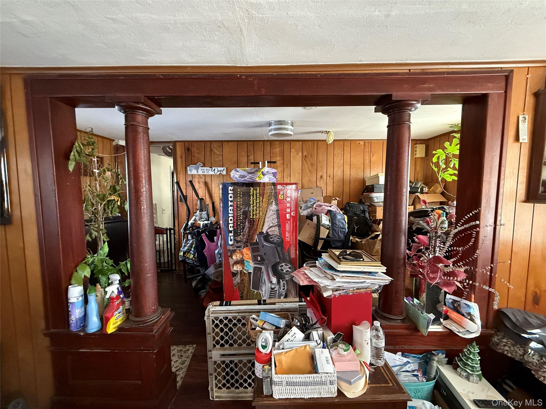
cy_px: 204
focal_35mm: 14
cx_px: 273
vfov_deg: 85.7
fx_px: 221
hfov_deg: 102.1
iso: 800
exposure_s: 1/60
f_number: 2.2
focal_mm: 2.22
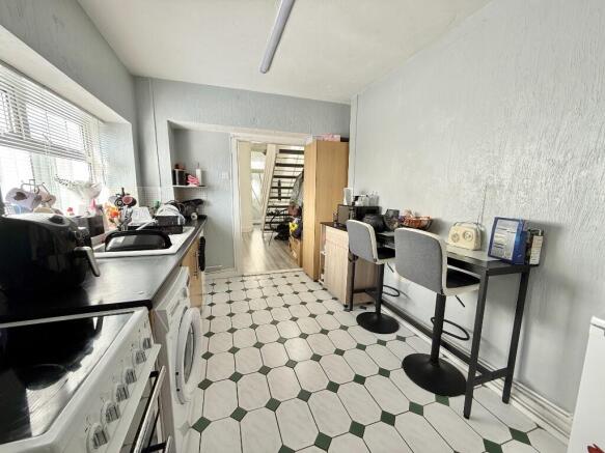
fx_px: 245
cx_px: 302
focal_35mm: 14
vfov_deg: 85.7
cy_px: 226
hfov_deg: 102.1
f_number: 2.2
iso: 80
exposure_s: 1/99
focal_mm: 2.22
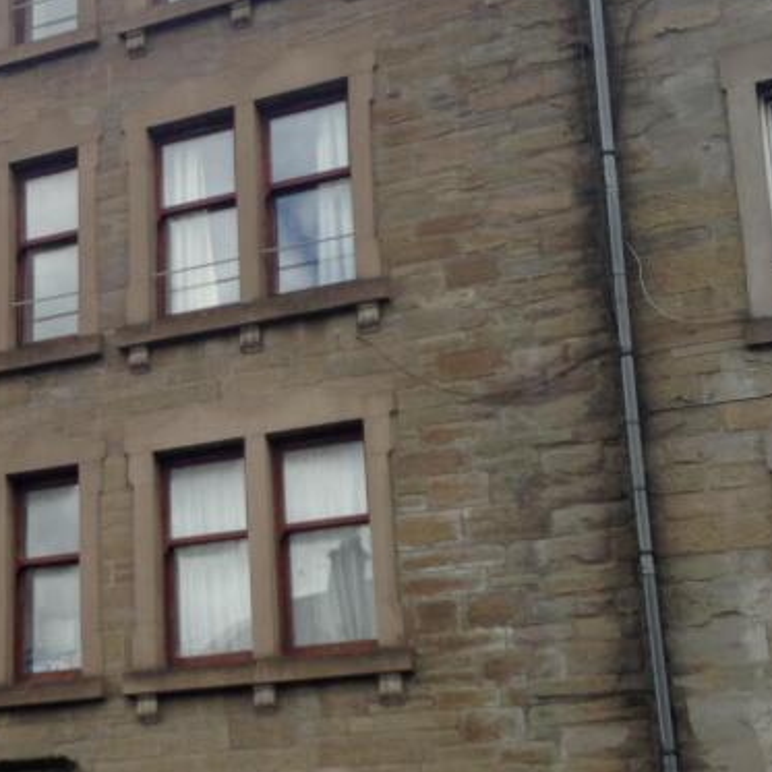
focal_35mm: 80
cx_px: -58
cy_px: 474
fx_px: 2019
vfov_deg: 21.6
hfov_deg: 20.7
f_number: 2.4
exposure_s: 1/797
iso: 50
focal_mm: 4.12
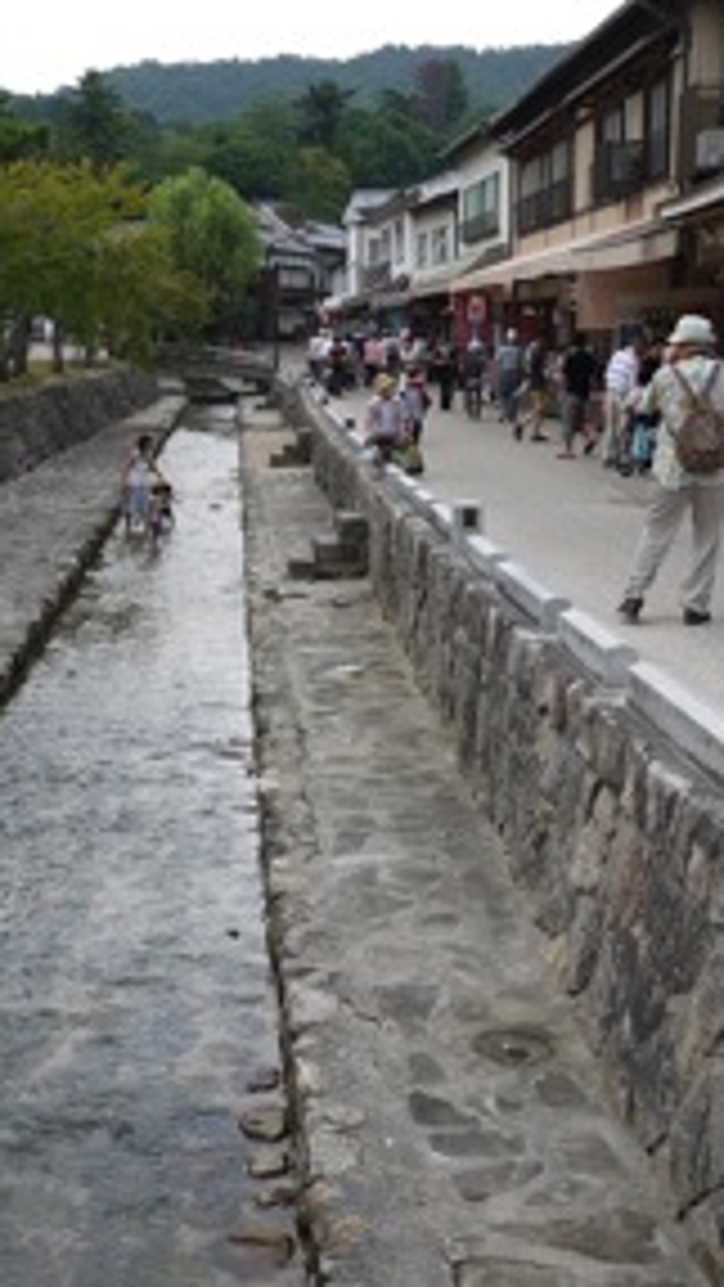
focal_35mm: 47
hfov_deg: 25.4
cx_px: 301
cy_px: 626
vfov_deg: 43.7
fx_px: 1603
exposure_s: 1/500
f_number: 5
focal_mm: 14
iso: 100
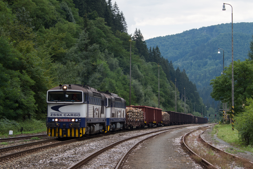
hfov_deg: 20.0
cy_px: 84
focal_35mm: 102
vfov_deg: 13.4
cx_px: 126
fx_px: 717
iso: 400
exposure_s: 1/320
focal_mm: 67.5
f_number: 8
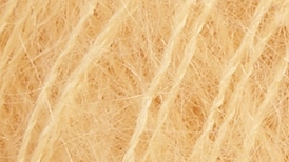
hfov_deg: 7.8
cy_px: 98
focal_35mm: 266
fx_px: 2038
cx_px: 519
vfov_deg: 4.6
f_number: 11
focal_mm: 58
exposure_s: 1/125
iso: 200
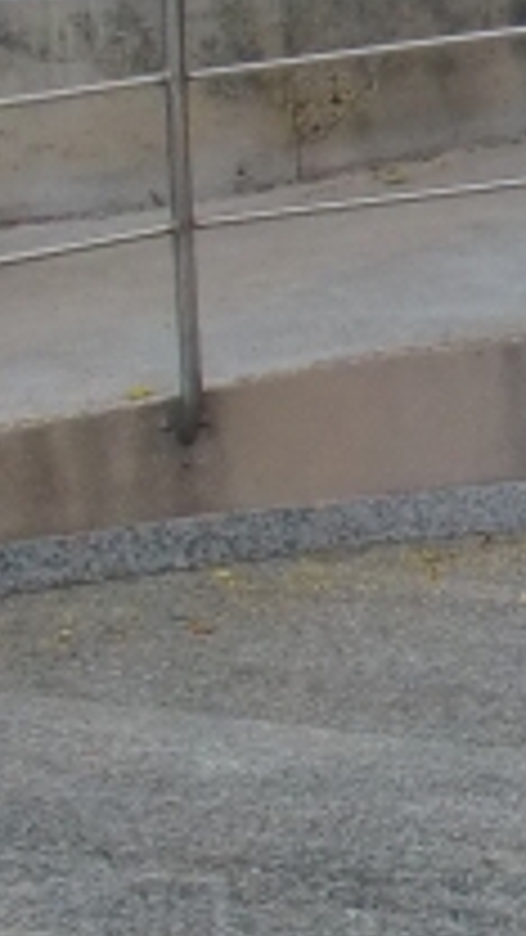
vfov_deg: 13.5
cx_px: 1663
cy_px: 171
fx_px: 3942
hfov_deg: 6.8
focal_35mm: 159
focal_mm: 6.66
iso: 100
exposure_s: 1/60
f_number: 3.9
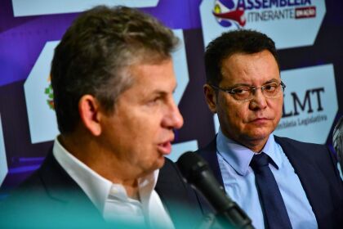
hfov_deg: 19.5
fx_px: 1000
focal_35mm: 105
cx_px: 172
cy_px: 114
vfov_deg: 13.0
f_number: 4
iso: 1600
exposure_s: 1/125
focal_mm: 70
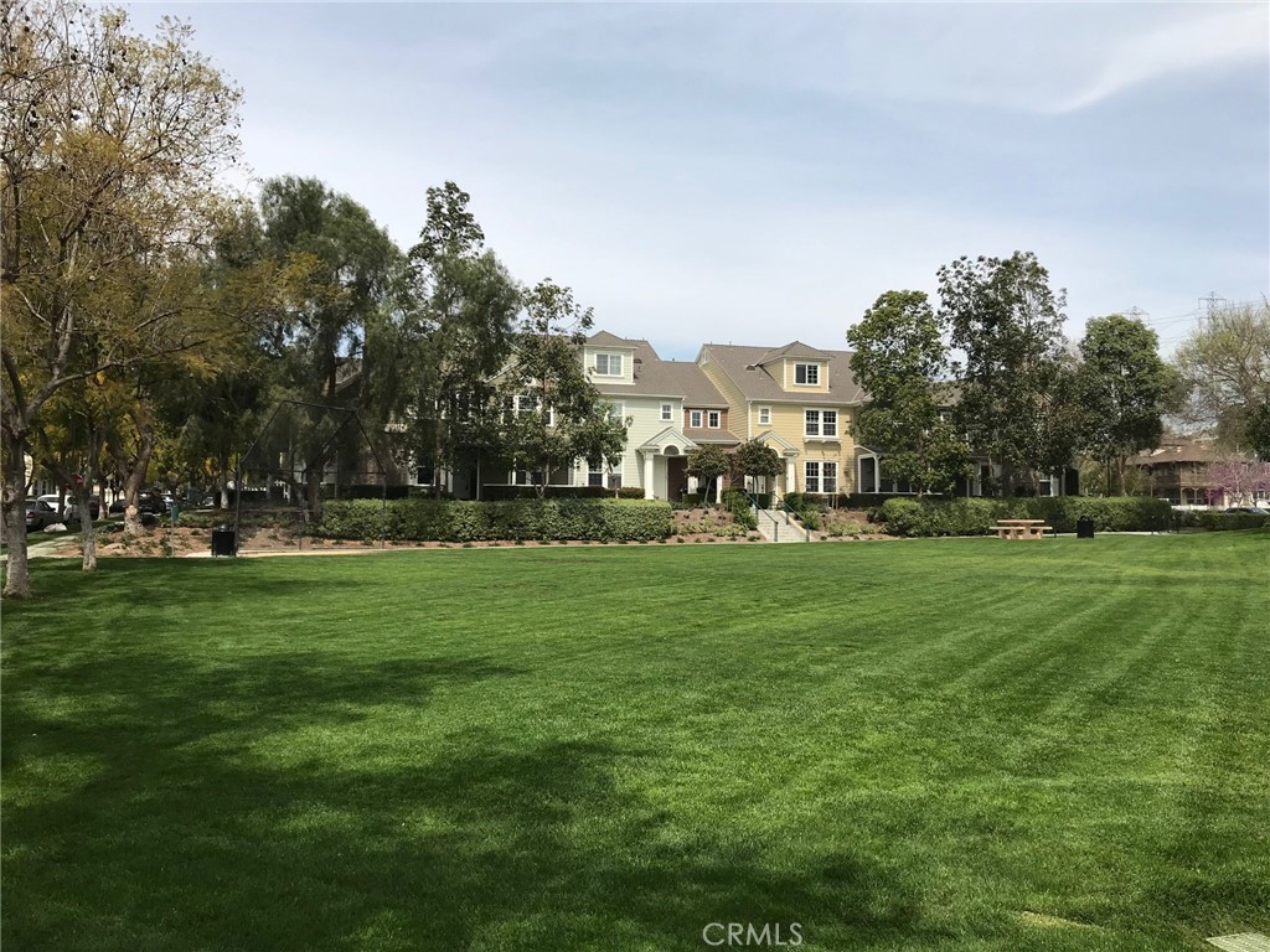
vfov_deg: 49.7
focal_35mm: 28
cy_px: 476
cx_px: 635
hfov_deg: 63.4
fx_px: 1027
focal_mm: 3.99
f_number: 1.8
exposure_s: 1/2907
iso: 20
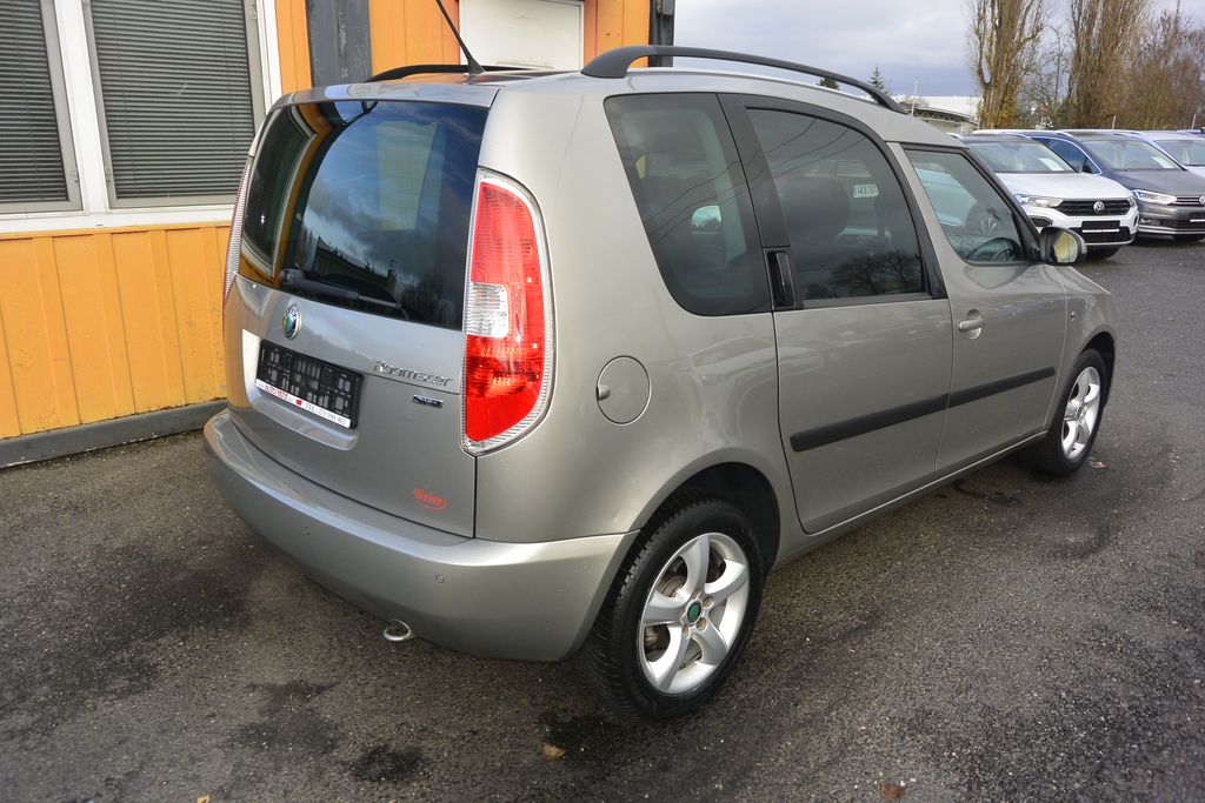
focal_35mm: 27
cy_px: 402
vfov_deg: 47.9
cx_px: 602
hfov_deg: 67.4
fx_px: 904
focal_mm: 10
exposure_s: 1/250
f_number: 4.5
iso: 160
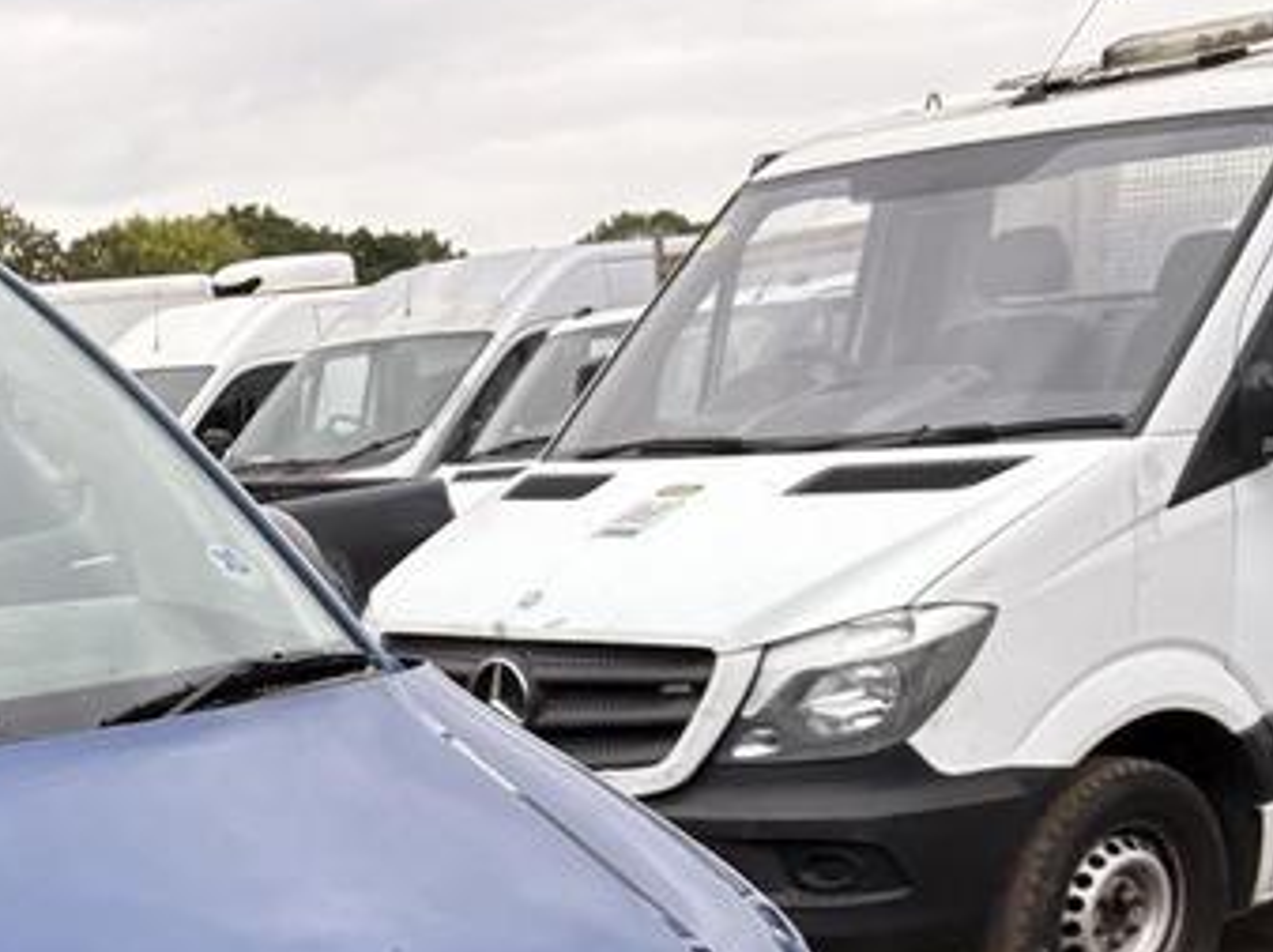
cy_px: 1208
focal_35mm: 69
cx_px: -282
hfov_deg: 25.2
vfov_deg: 19.7
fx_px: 2536
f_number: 1.6
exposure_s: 1/397
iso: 50
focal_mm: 5.96
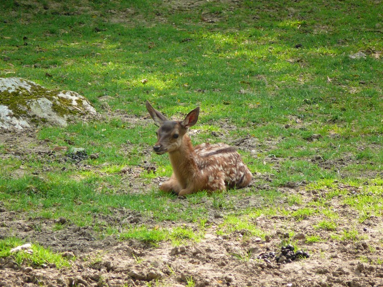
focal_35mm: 420
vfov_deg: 3.5
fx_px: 4645
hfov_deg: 4.7
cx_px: 192
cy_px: 144
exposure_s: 1/80
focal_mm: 88.8
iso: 100
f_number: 3.7
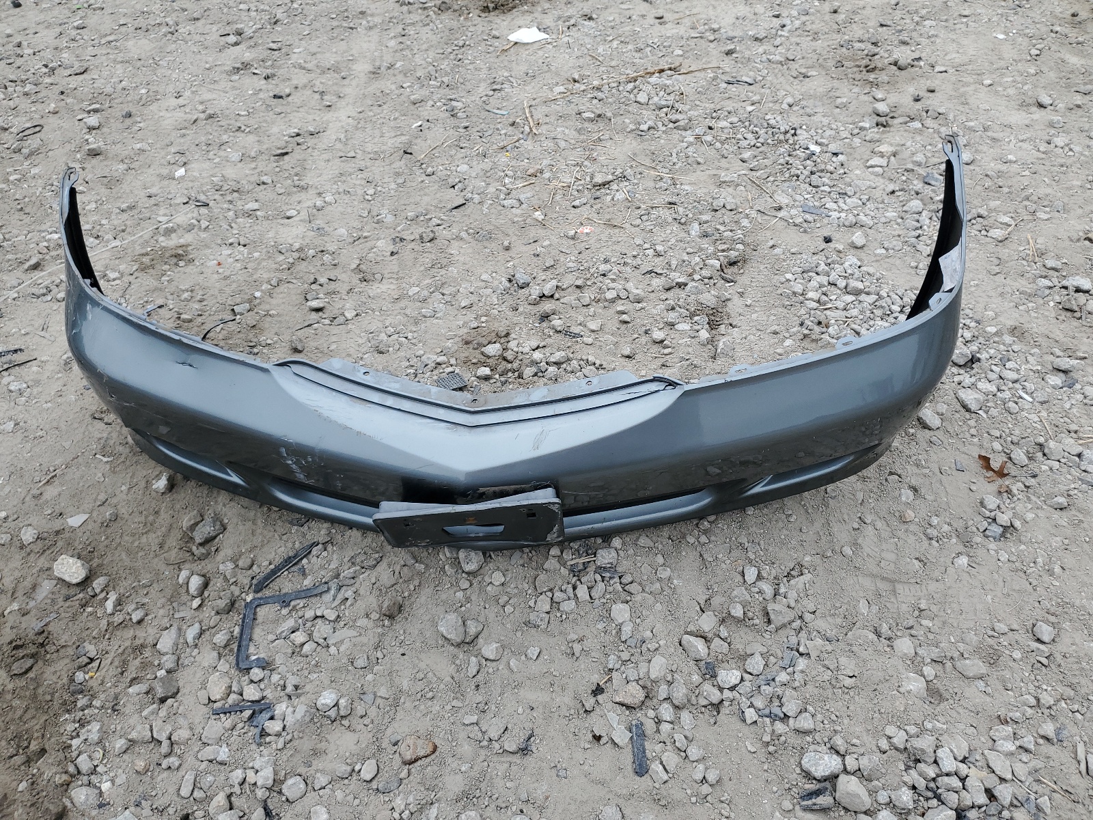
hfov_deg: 67.3
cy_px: 410
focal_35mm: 26
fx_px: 821
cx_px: 546
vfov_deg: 53.1
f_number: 1.5
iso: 50
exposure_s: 1/769
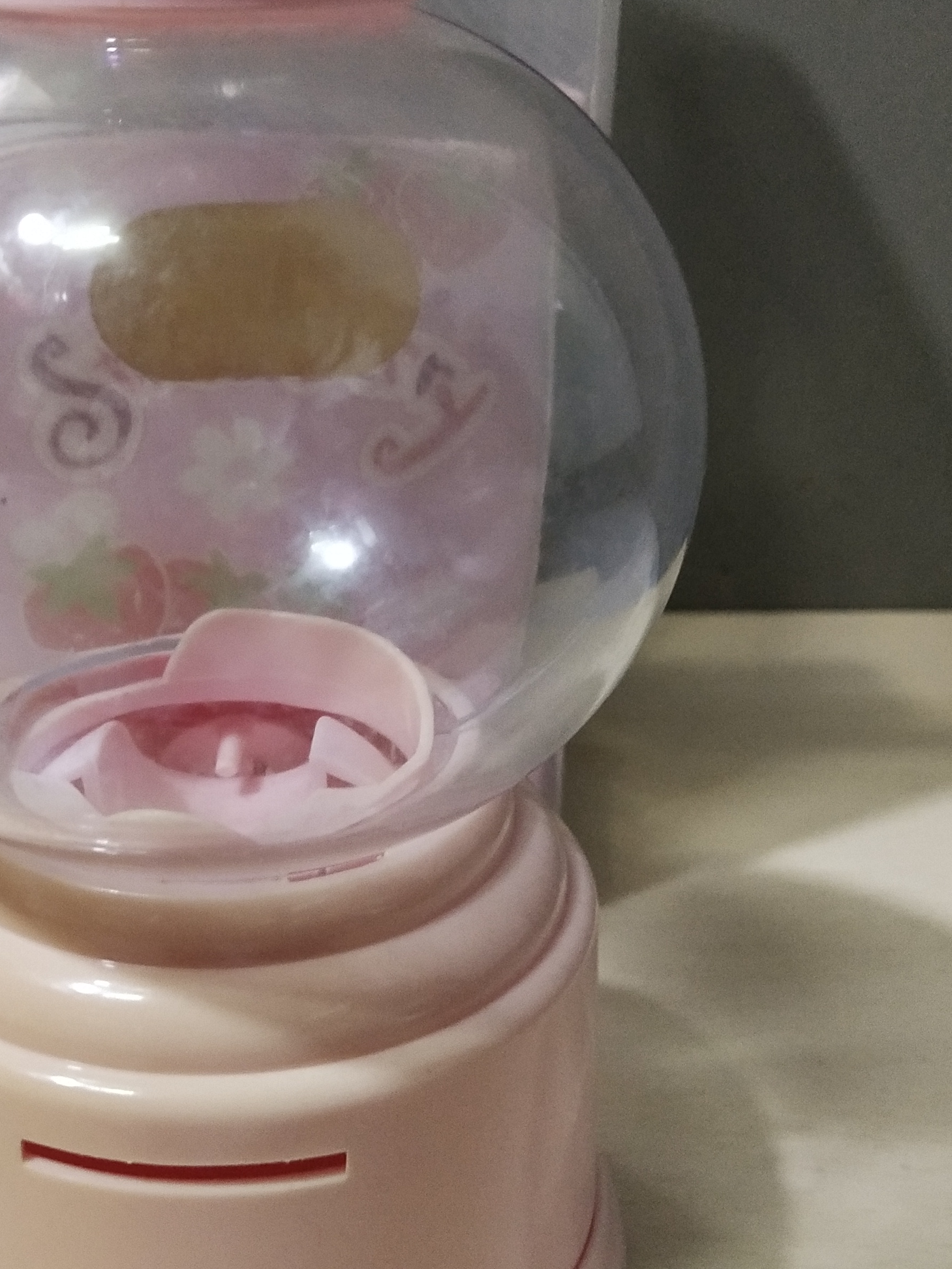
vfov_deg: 37.5
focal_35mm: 51
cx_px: 273
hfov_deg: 28.3
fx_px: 1870
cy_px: 587
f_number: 1.8
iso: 533
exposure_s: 1/33.3
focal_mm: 3.95
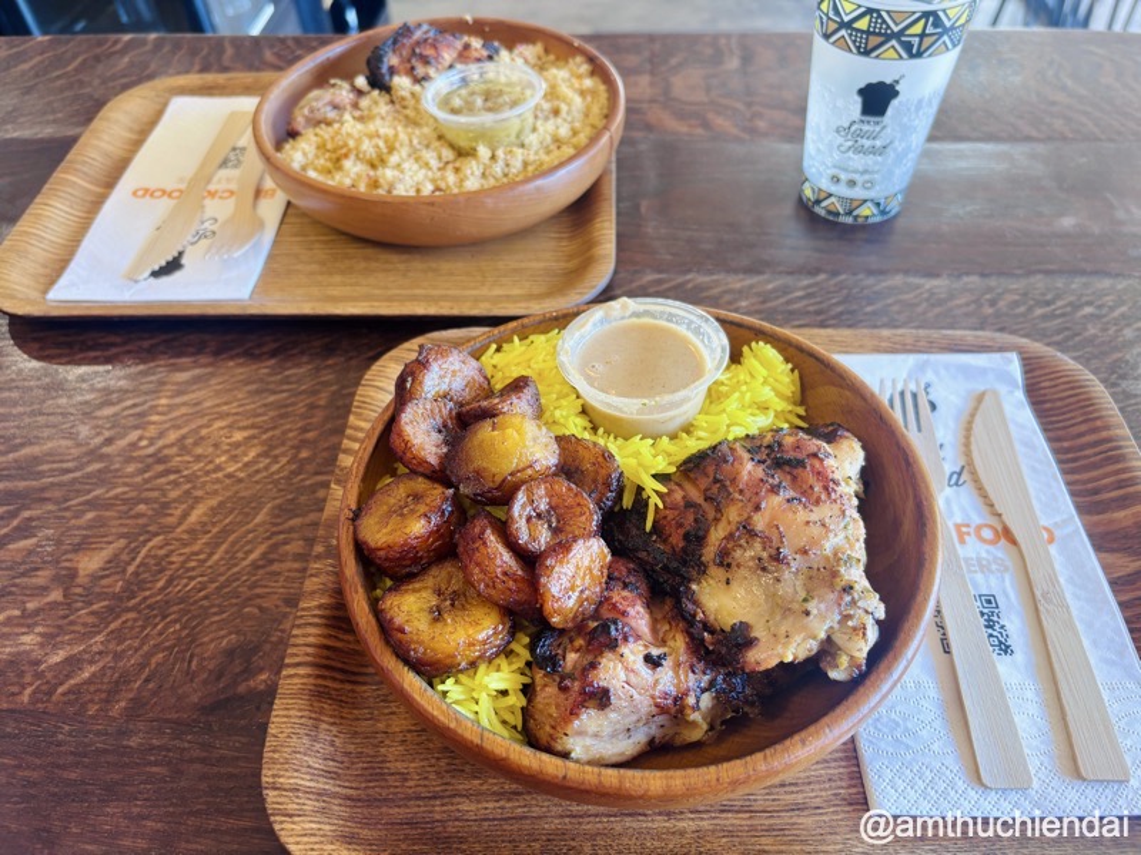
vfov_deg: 53.1
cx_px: 570
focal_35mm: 26
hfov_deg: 67.3
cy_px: 428
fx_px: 857
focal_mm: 5.96
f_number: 1.6
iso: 80
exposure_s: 1/50
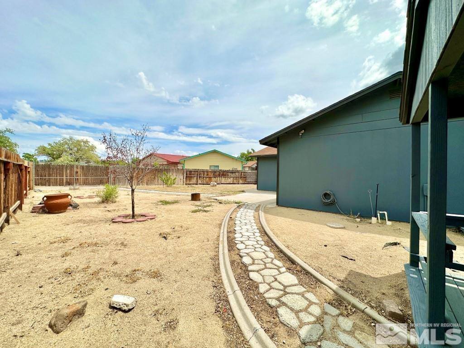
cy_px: 174
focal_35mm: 14
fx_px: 188
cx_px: 232
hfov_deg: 102.1
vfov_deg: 85.7
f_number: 2.2
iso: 50
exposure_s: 1/5291
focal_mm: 2.22
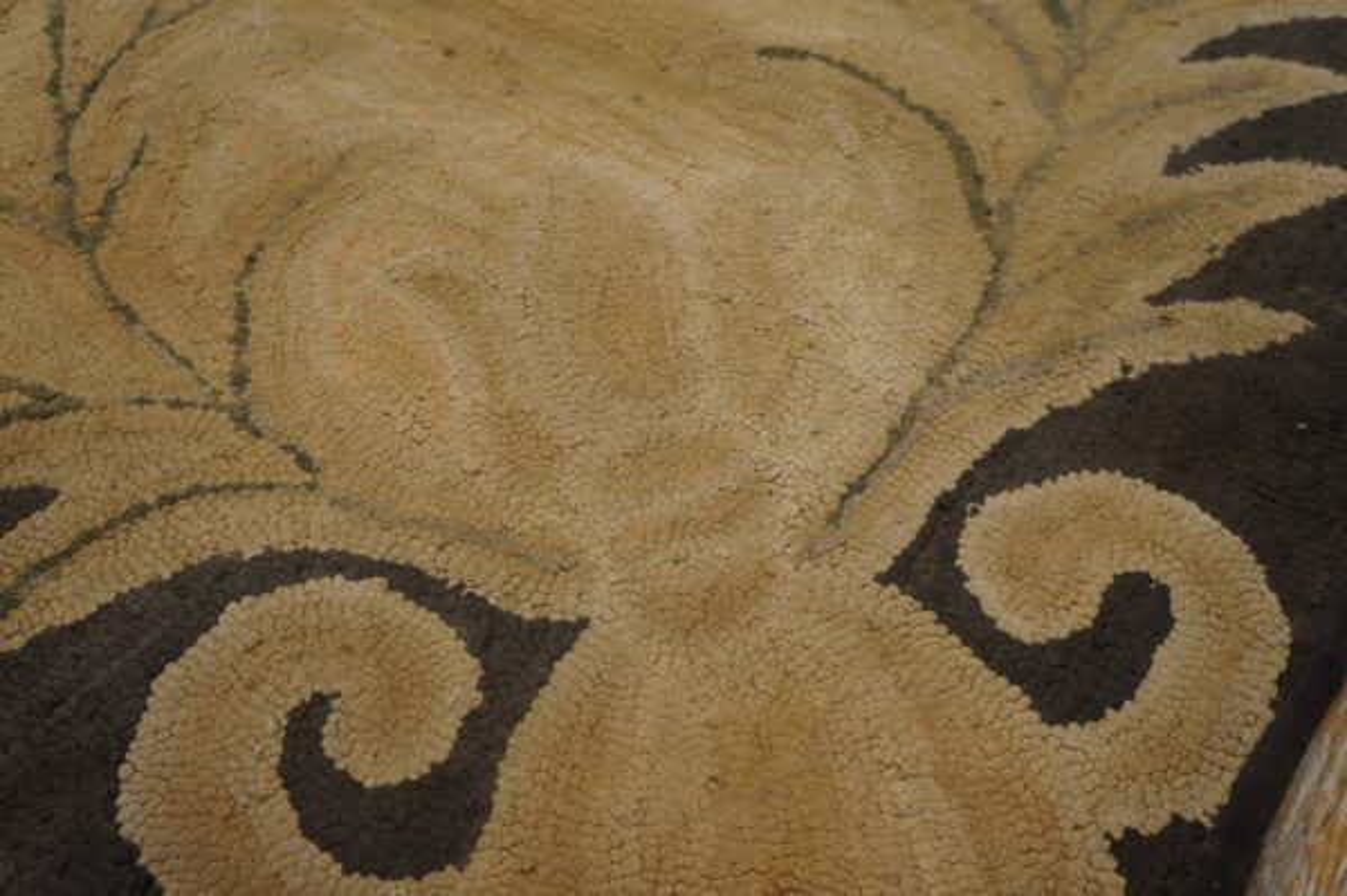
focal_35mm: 32
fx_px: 1178
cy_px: 448
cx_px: 674
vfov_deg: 41.6
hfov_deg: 59.5
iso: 640
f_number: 4
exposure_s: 1/60
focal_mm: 21
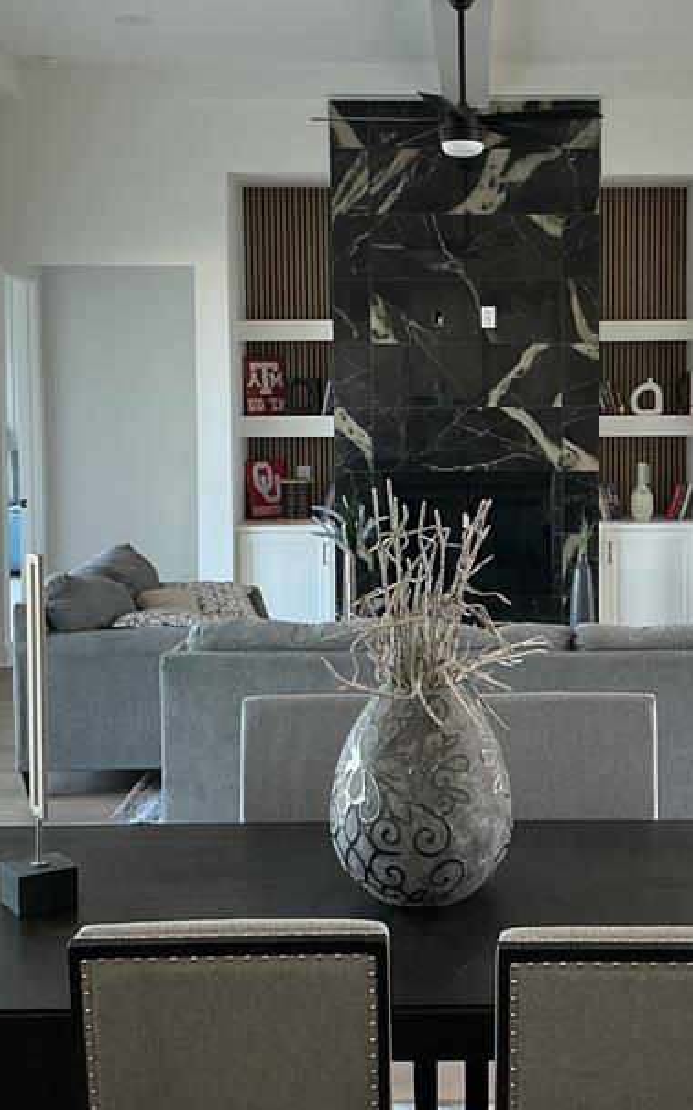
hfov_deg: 24.6
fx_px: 1572
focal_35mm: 52
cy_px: 466
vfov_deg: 38.8
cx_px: 512
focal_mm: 3
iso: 64
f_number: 1.8
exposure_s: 1/60
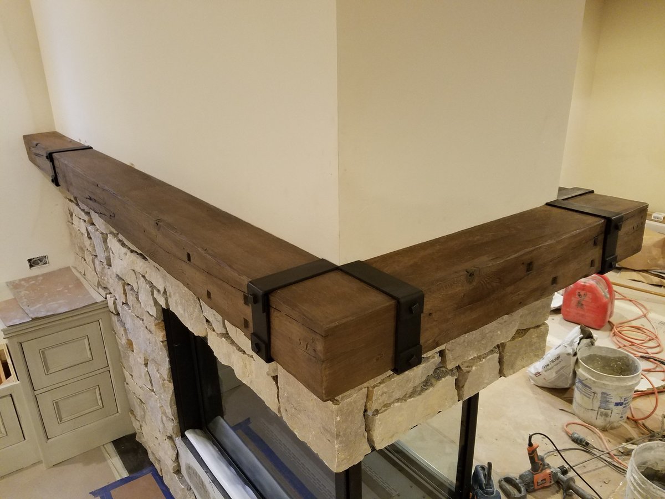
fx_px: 499
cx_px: 332
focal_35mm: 26
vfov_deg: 53.1
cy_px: 250
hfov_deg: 67.3
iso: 250
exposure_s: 1/10
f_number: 1.7
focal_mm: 4.2
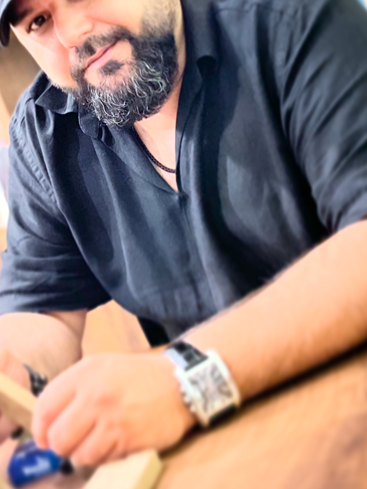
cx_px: 101
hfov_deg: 31.1
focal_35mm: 46
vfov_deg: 40.2
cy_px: 129
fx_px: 650
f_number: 1.6
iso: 500
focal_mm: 5.1
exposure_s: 1/25
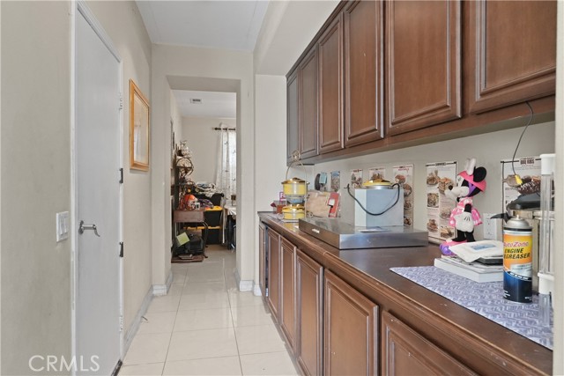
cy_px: 188
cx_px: 282
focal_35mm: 22
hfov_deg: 77.3
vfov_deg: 56.2
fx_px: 353
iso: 6400
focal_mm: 22.5
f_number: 7.1
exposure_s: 1/25
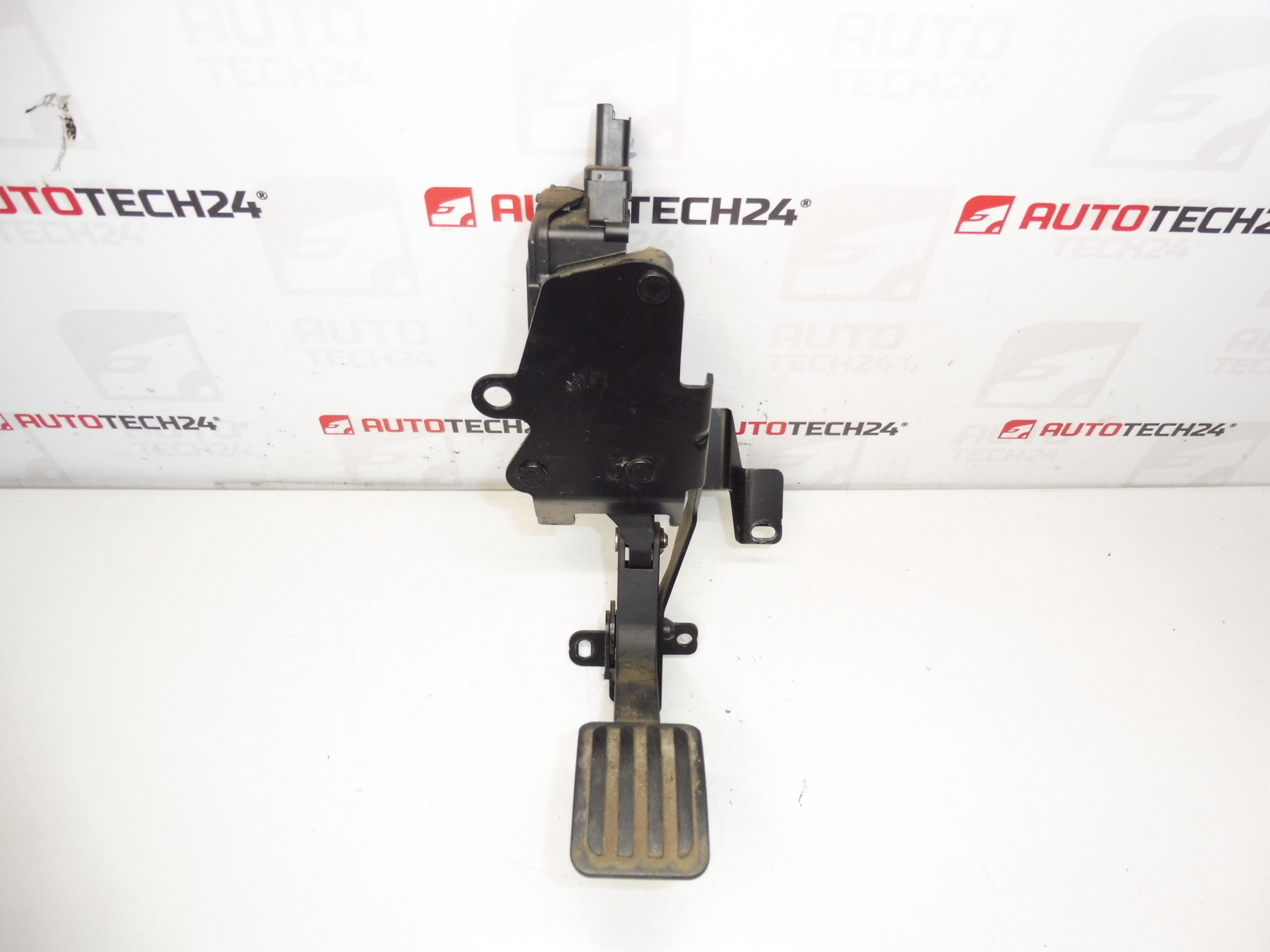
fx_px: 881
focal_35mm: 24
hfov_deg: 71.6
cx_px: 635
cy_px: 476
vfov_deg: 56.8
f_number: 3.5
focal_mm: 4.3
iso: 200
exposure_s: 1/80
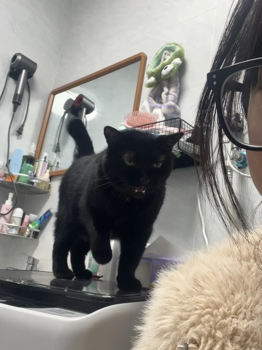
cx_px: 131
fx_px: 303
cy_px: 175
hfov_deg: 46.8
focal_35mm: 30
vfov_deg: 60.0
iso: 100
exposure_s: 1/50
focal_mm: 2.71
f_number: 2.2
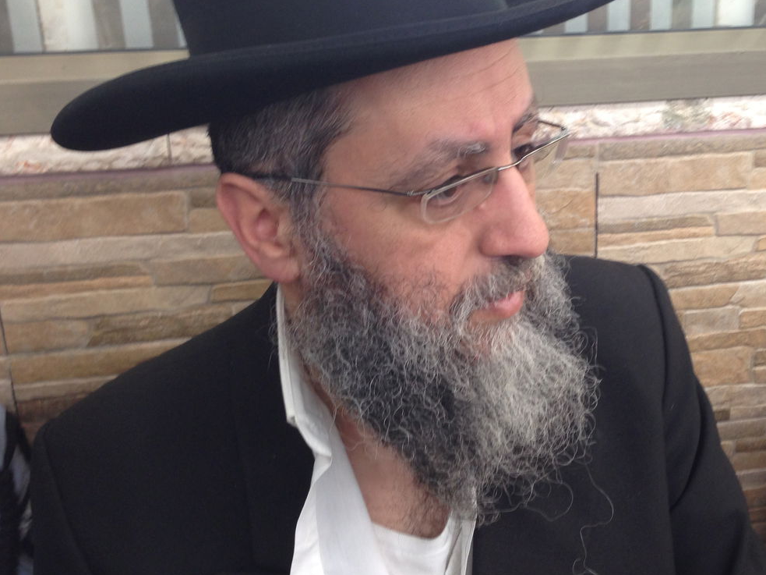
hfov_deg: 39.9
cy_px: 226
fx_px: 1040
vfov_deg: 30.8
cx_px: 520
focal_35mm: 47
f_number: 2.4
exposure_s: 1/20
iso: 50
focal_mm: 4.13
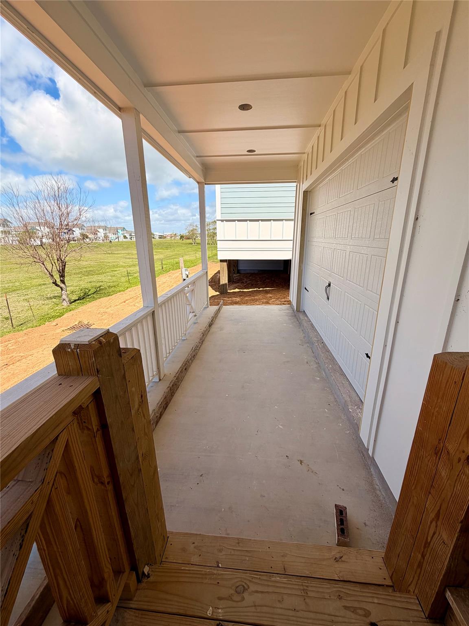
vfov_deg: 102.1
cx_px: 234
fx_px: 253
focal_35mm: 14
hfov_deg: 85.7
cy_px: 313
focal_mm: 2.22
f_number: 2.2
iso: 25
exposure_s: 1/770
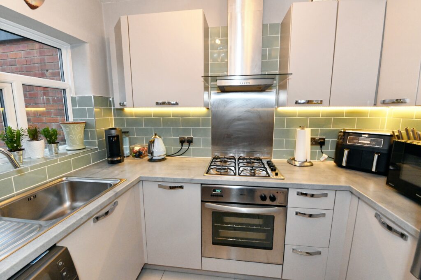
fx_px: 175
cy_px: 140
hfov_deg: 100.4
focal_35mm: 15
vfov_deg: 77.2
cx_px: 210
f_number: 10
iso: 6400
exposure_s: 1/80
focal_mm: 15
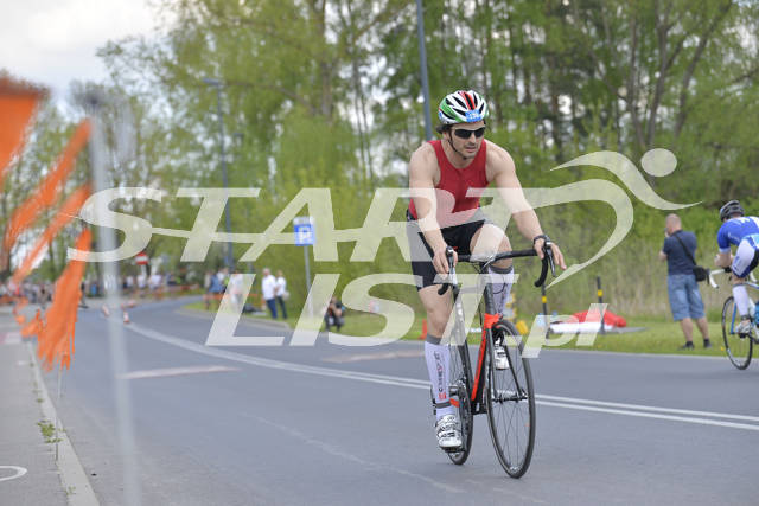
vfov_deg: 14.0
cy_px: 253
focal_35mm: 98
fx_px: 2067
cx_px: 380
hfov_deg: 20.8
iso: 400
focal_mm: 98
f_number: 4
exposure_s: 1/2500
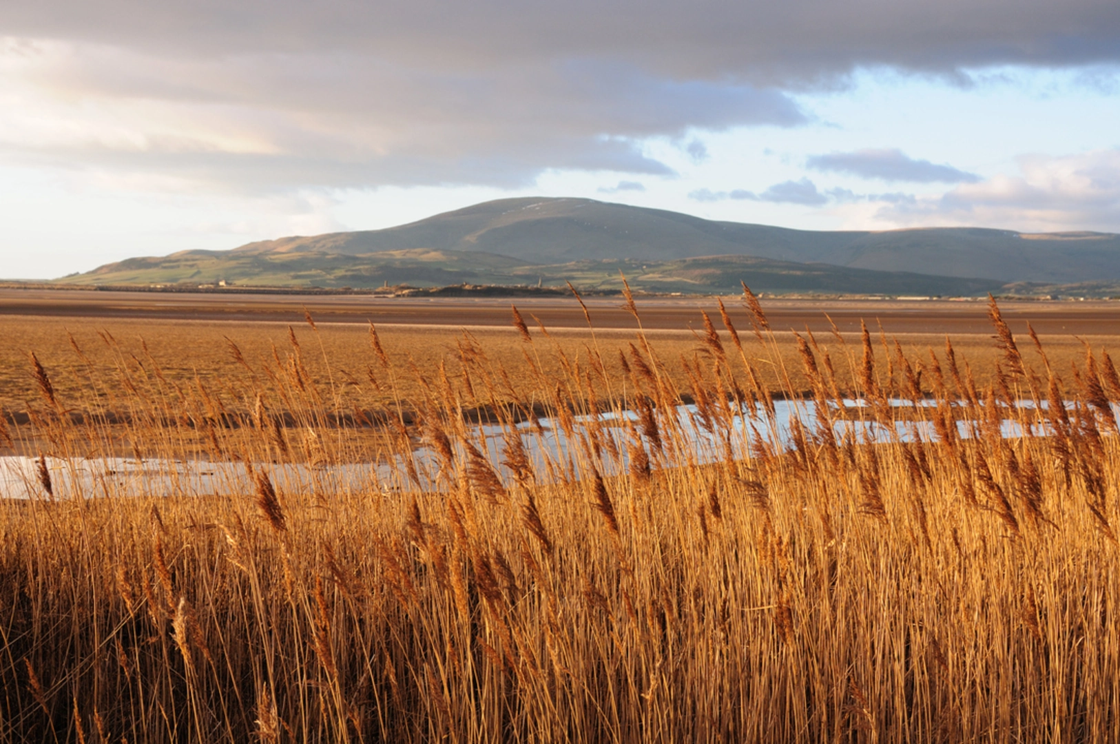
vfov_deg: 22.6
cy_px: 372
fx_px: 1864
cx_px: 560
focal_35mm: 60
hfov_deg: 33.4
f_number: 11
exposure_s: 1/60
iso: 200
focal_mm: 40
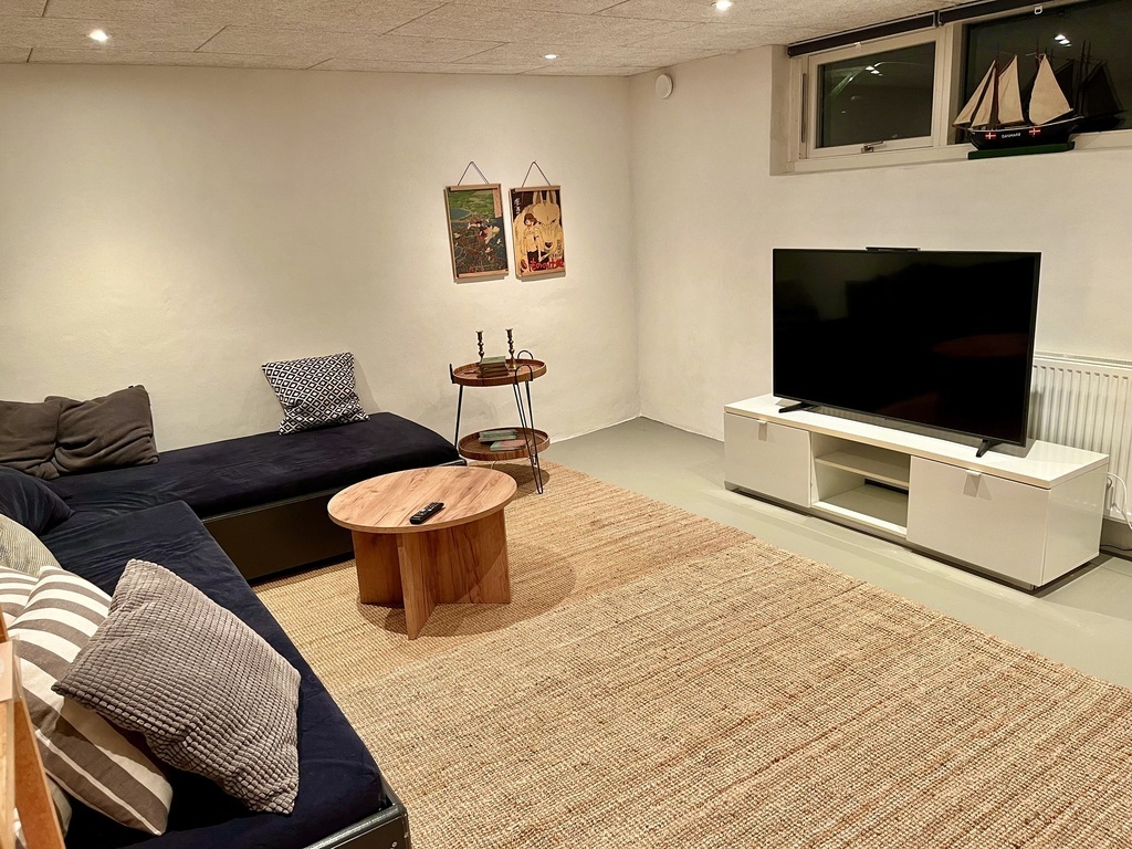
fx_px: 850
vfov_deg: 53.1
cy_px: 424
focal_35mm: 26
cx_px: 566
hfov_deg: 67.3
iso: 160
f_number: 1.6
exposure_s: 1/50
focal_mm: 5.1
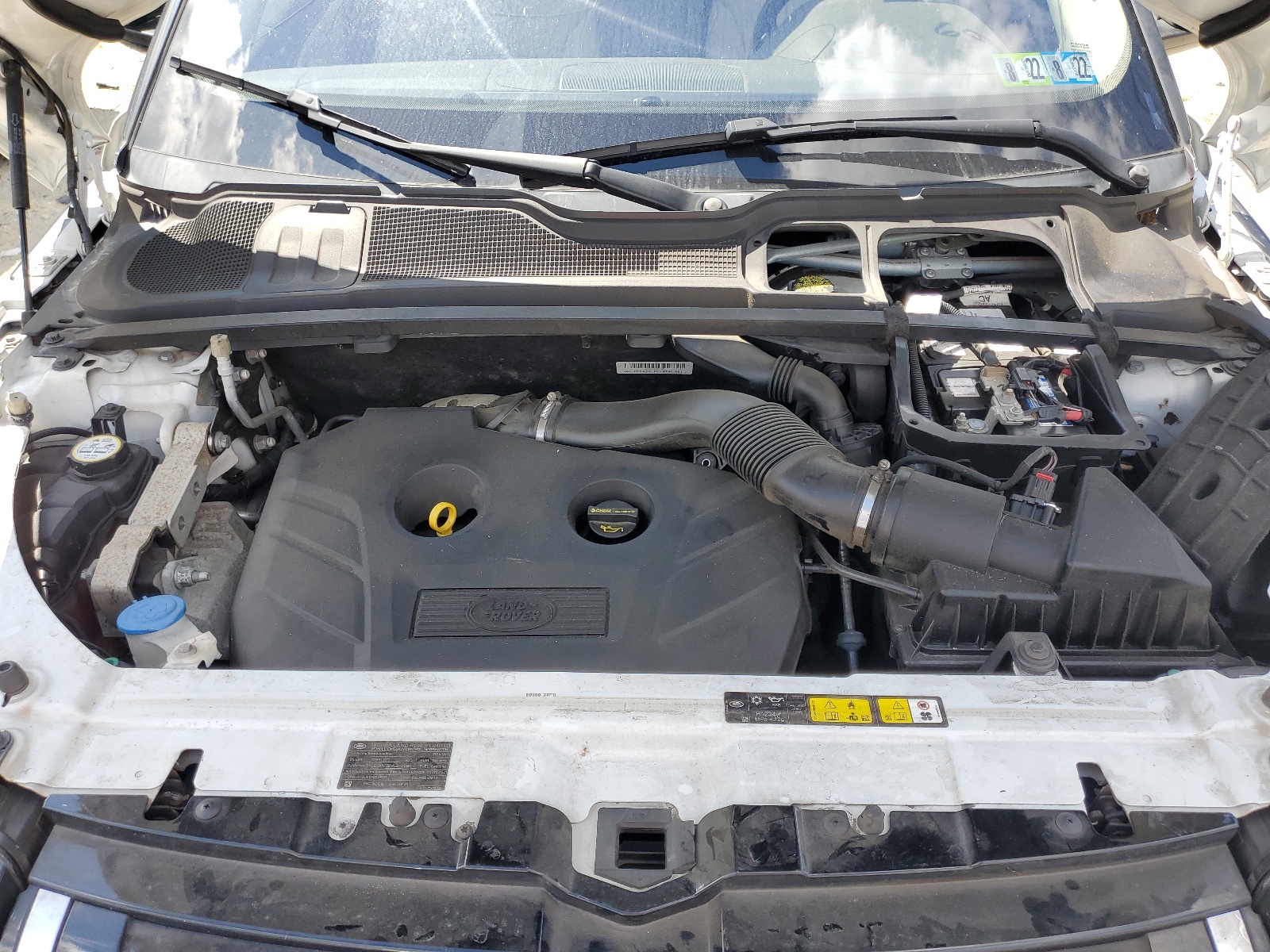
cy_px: 476
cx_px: 635
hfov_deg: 67.3
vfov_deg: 53.1
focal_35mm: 26
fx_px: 954
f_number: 1.5
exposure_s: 1/667
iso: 50
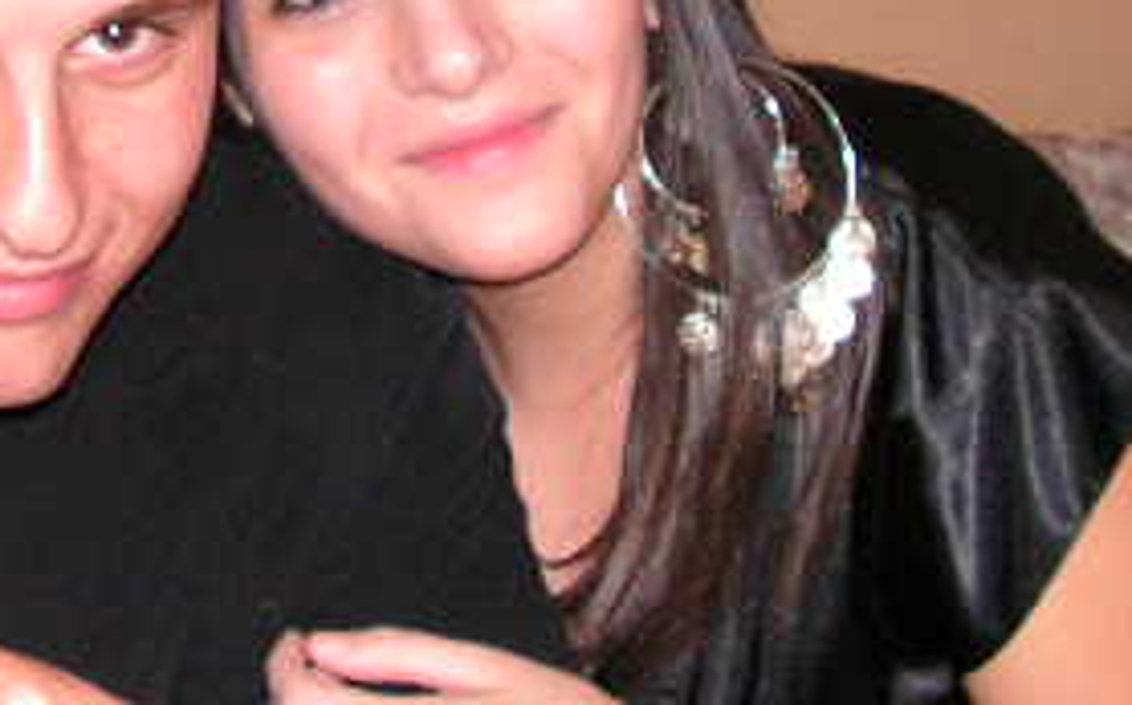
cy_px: -45
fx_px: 2712
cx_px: 252
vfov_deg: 14.5
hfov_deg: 23.3
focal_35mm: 88
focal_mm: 6
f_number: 3.2
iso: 200
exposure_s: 1/40
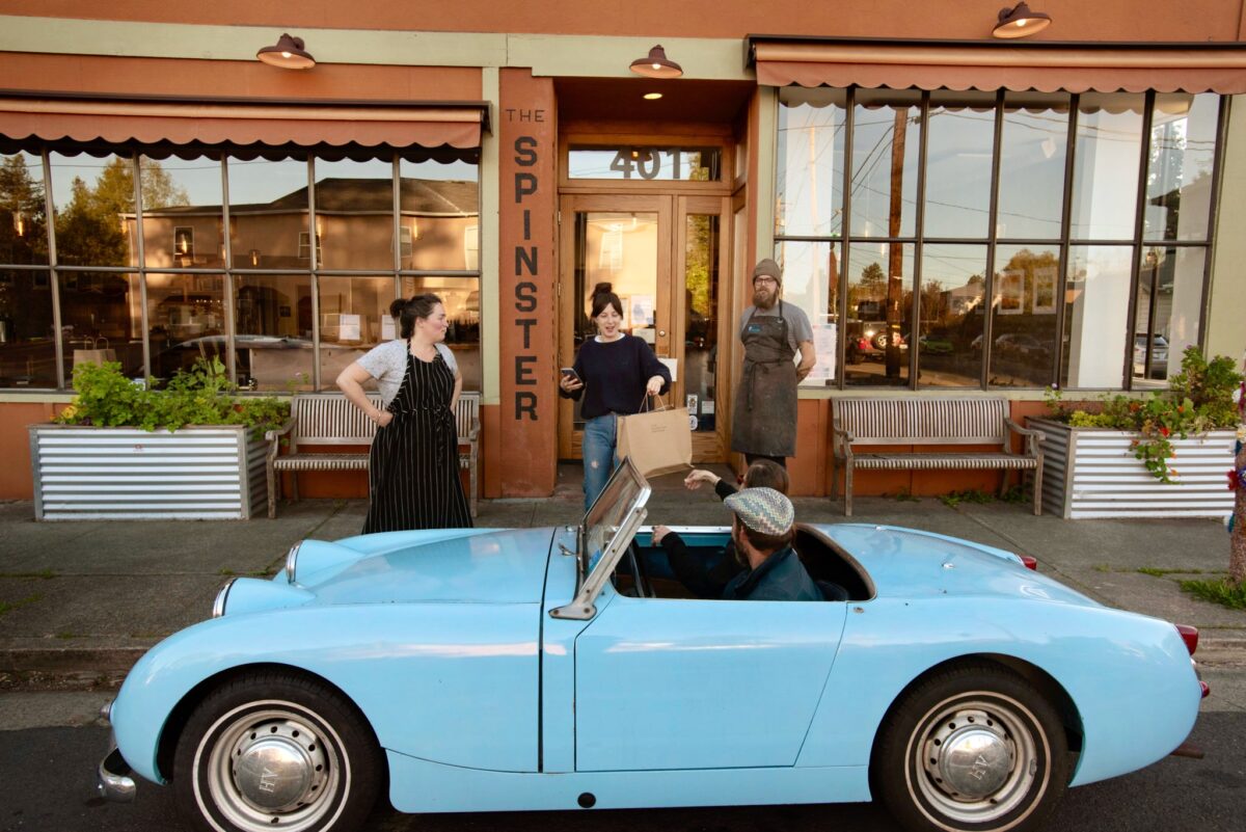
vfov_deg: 51.3
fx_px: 866
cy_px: 416
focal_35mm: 25
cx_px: 623
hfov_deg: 71.5
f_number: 8
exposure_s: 1/400
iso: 1250
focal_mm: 25
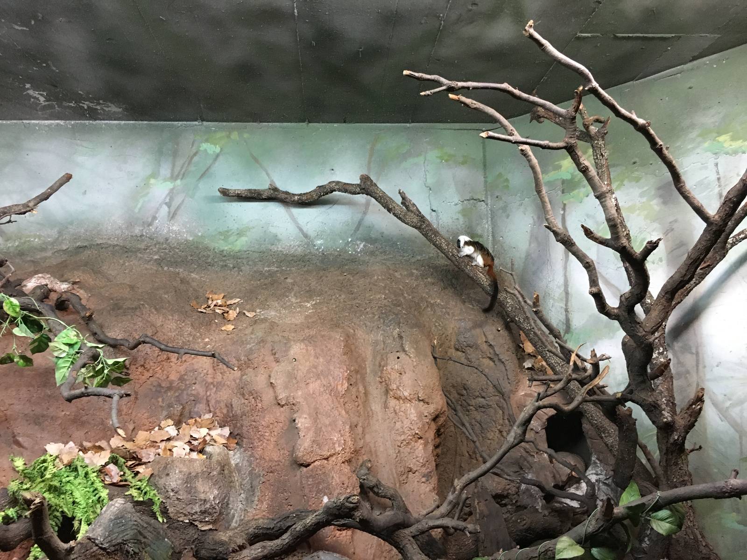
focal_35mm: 29
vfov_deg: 48.2
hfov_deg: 61.7
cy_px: 280
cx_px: 374
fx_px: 626
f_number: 2.2
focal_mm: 4.15
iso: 250
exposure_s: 1/33
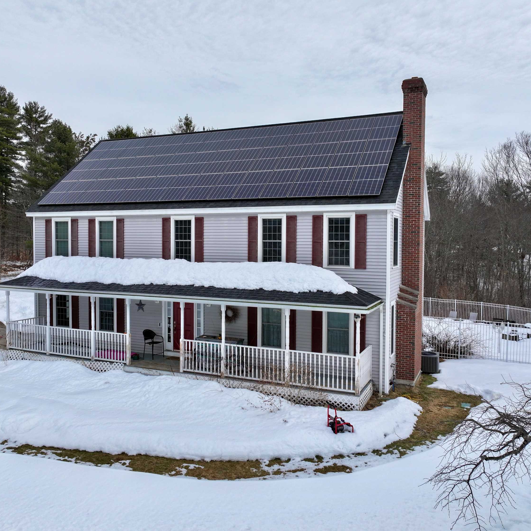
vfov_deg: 55.6
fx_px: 503
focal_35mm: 29
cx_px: 258
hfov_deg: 55.6
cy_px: 263
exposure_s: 1/1250
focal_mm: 12.29
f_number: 2.8
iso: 100
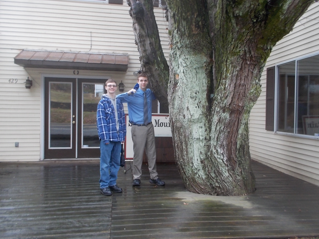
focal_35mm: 30
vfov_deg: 46.8
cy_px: 121
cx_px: 163
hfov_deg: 60.0
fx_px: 276
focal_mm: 4.1
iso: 125
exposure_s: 1/30
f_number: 3.3
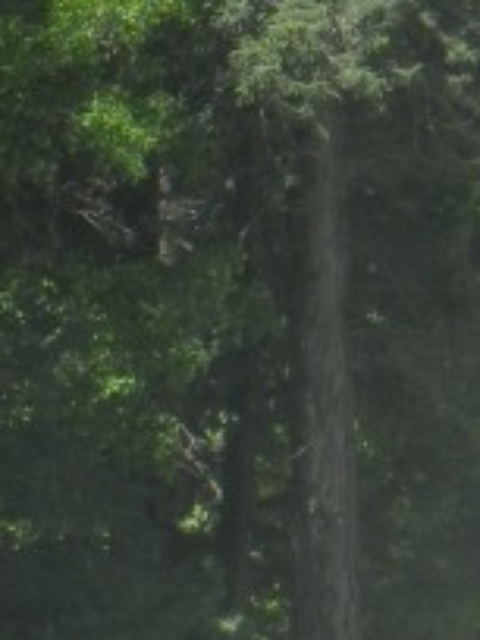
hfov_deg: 2.9
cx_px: 668
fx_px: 9466
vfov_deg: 3.8
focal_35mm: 512
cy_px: 1085
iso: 160
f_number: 4.5
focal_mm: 18.3
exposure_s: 1/459
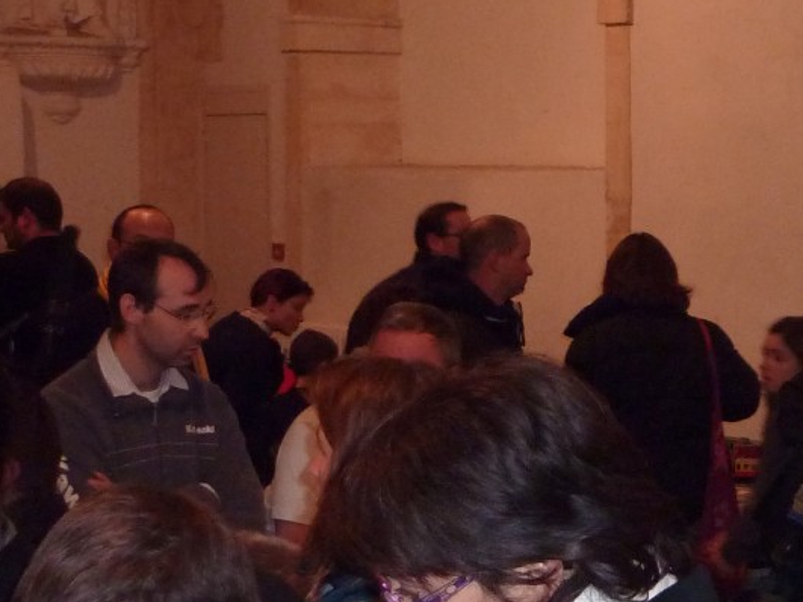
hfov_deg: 16.3
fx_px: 2644
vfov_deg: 13.0
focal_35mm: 114
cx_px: 1056
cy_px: 399
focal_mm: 6.9
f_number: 3.7
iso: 400
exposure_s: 1/30
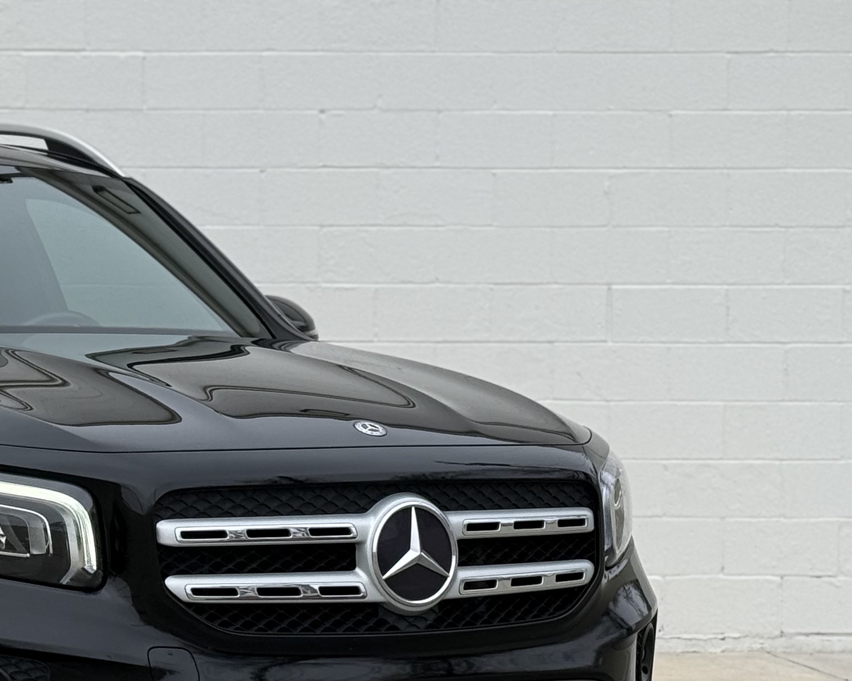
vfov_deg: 12.3
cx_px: 1
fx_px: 3152
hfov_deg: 15.1
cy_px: 406
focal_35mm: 125
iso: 64
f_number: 1.78
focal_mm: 6.76
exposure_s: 1/895
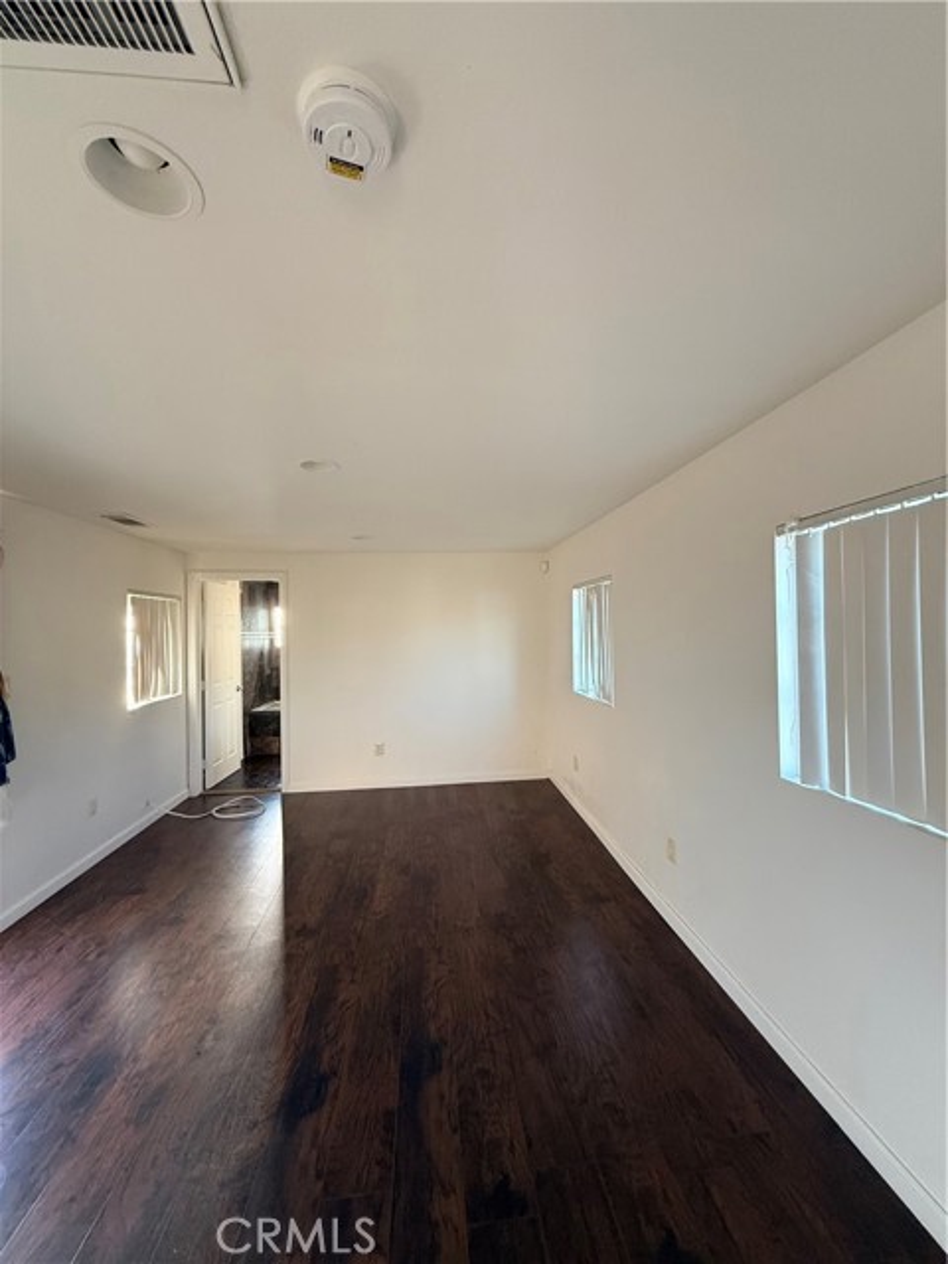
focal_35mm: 14
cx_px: 474
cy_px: 632
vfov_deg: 102.1
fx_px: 511
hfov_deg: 85.7
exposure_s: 1/99
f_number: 2.2
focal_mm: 2.22
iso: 320
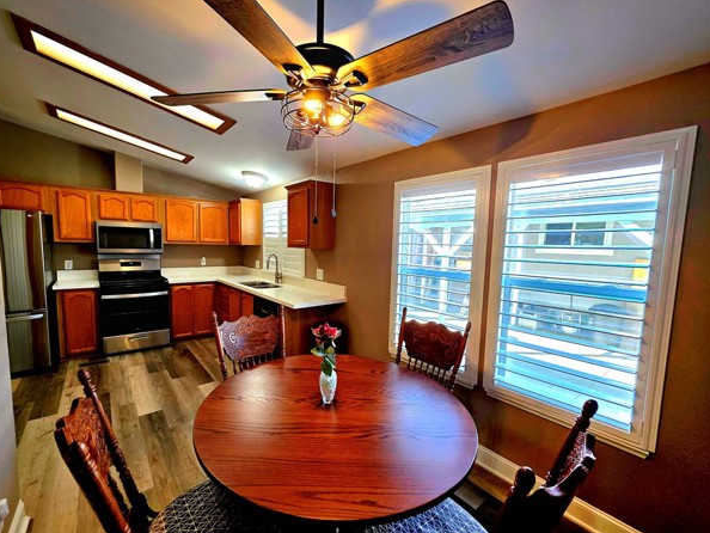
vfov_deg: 85.7
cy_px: 276
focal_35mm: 14
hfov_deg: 101.9
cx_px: 330
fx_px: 287
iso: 125
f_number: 1.9
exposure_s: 1/120
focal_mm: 2.2
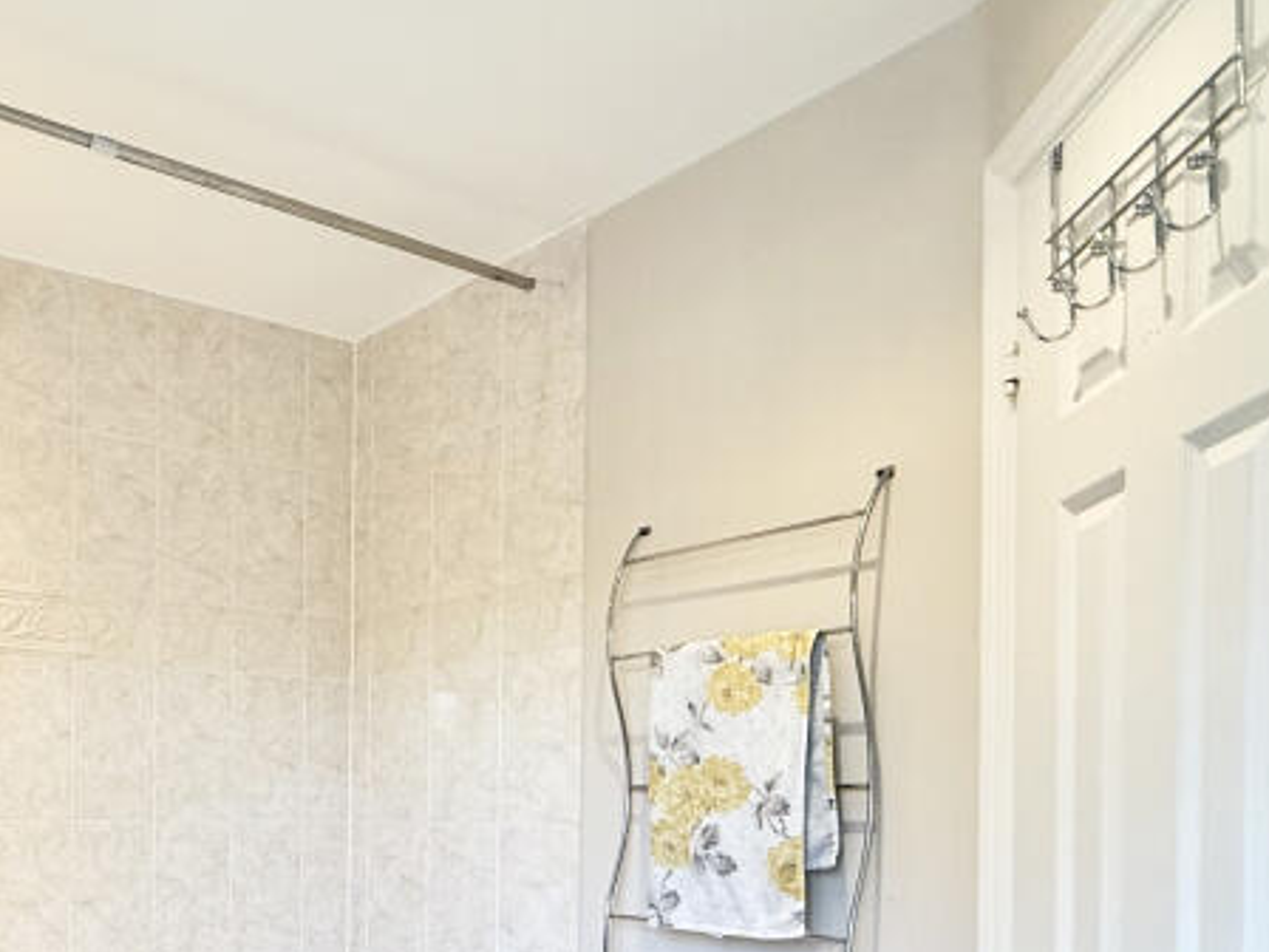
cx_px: 110
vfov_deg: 41.5
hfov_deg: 50.0
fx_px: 1173
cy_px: 810
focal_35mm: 32
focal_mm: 2.22
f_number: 2.2
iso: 160
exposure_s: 1/100
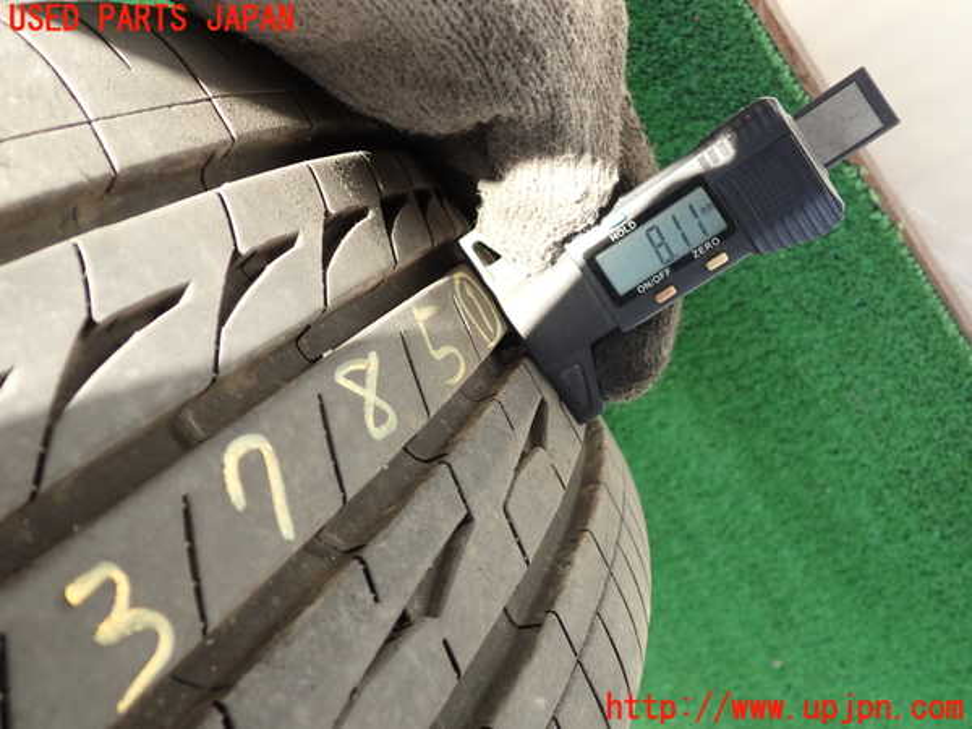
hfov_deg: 56.8
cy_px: 364
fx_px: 899
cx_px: 486
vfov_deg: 44.2
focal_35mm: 32
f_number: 2.4
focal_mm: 5.79
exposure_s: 1/125
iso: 125
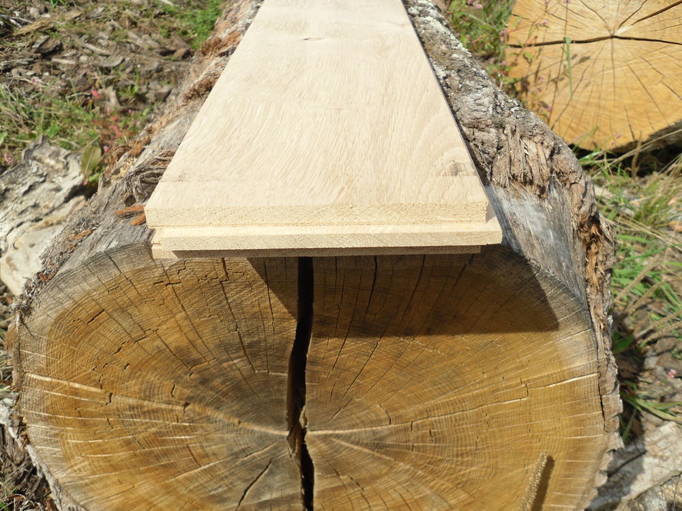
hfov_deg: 54.0
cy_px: 256
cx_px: 341
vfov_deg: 41.8
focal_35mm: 34
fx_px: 670
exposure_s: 1/158
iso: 80
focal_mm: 6
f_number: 8.1
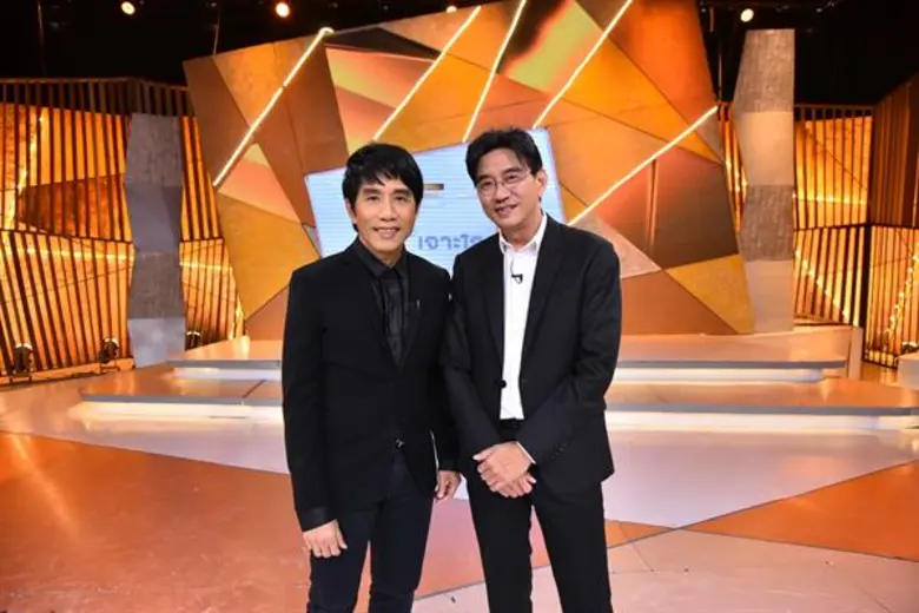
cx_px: 460
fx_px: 613
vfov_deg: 53.1
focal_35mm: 24
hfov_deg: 73.7
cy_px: 306
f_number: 4.5
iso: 1600
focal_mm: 24
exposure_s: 1/200
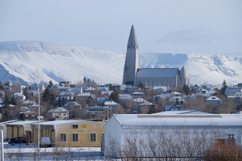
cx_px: 121
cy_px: 80
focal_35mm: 210
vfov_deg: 6.5
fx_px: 1412
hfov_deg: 9.8
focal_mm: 140
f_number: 7.1
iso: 200
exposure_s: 1/400
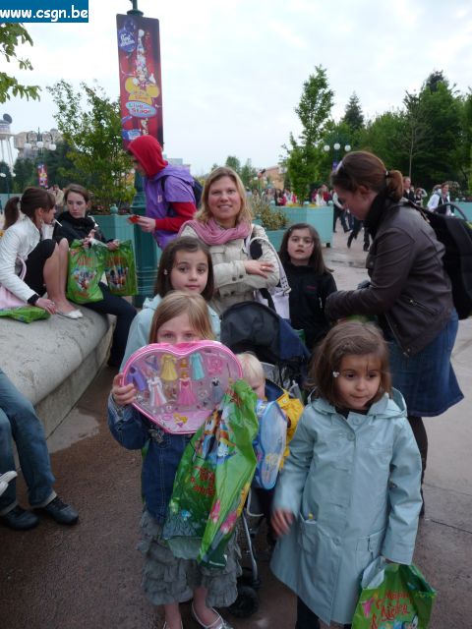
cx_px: 236
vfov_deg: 63.4
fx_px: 509
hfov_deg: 49.7
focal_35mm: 28
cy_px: 314
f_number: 3.3
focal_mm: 4.7
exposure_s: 1/50
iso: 100
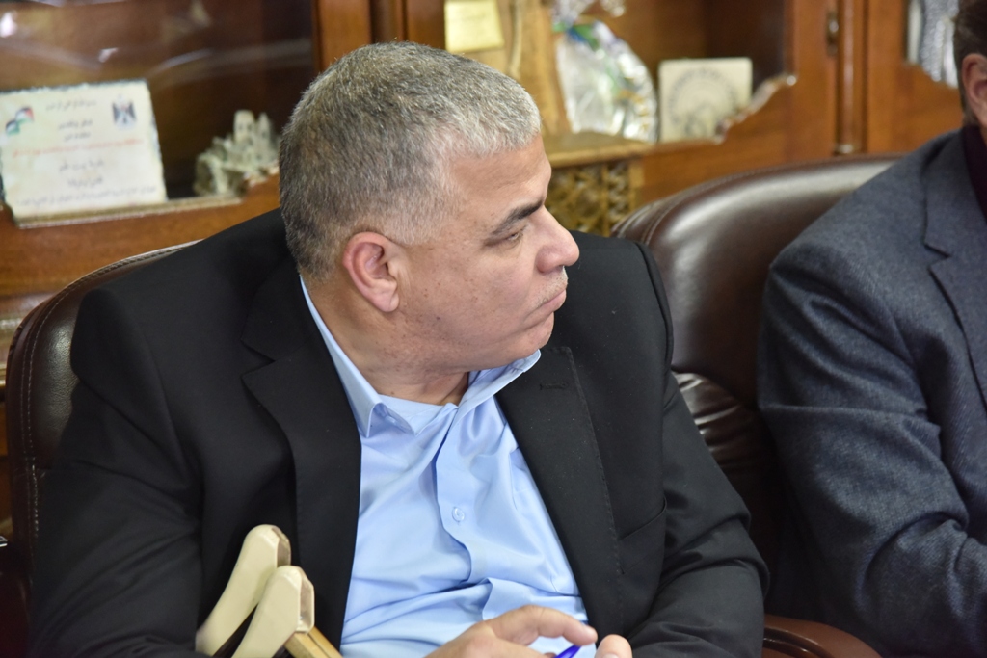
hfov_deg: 18.3
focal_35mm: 112
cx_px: 494
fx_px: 3071
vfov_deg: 12.2
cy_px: 329
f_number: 5
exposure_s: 1/100
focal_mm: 112
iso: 2500
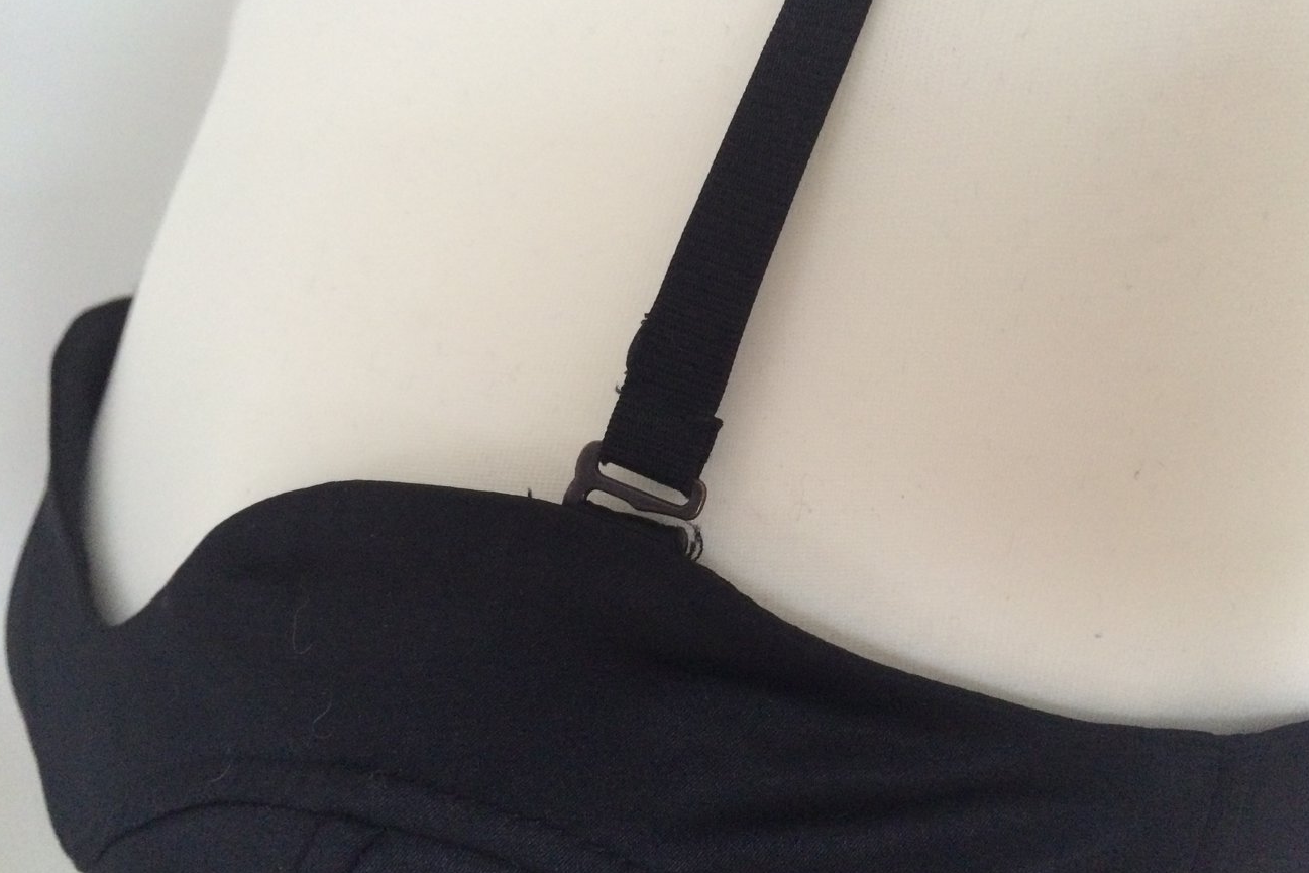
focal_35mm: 31
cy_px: 379
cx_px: 668
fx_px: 1127
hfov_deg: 60.3
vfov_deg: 42.3
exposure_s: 1/30
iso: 320
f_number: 2.2
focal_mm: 4.15
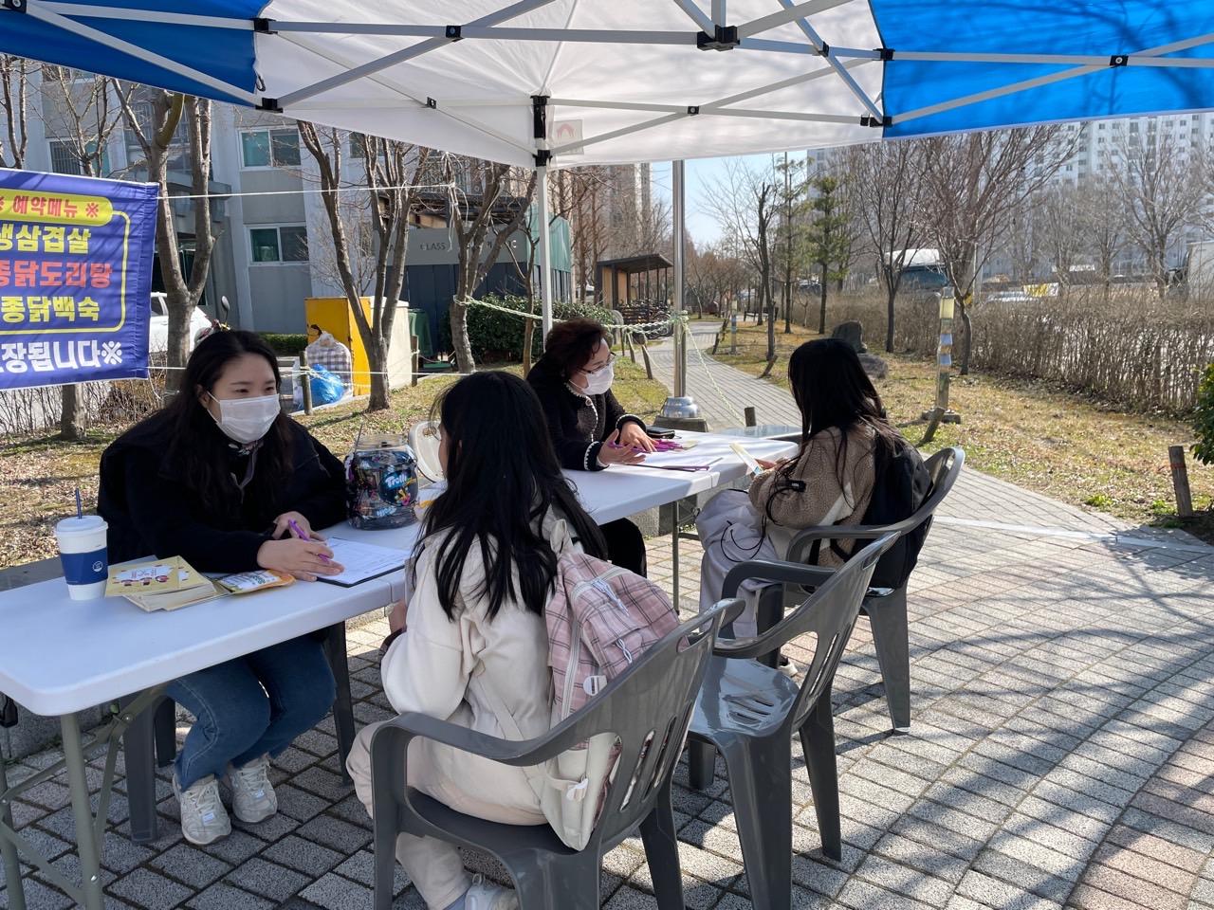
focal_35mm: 26
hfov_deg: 67.3
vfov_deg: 53.1
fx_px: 912
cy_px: 455
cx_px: 607
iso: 32
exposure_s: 1/1531
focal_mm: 4.2
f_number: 1.6
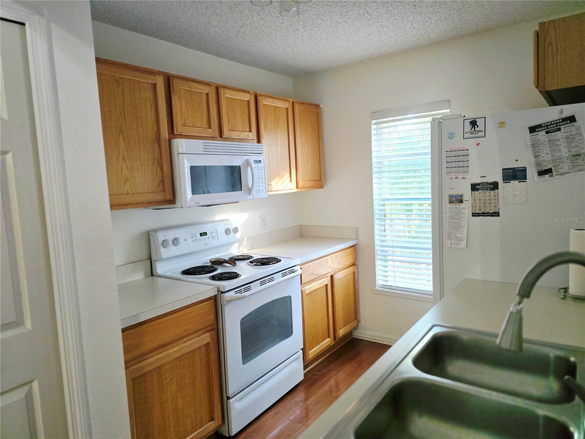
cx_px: 292
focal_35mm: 23
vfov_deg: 58.9
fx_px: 389
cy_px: 220
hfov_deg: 73.9
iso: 800
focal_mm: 6.3
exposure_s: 1/120
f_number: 1.7
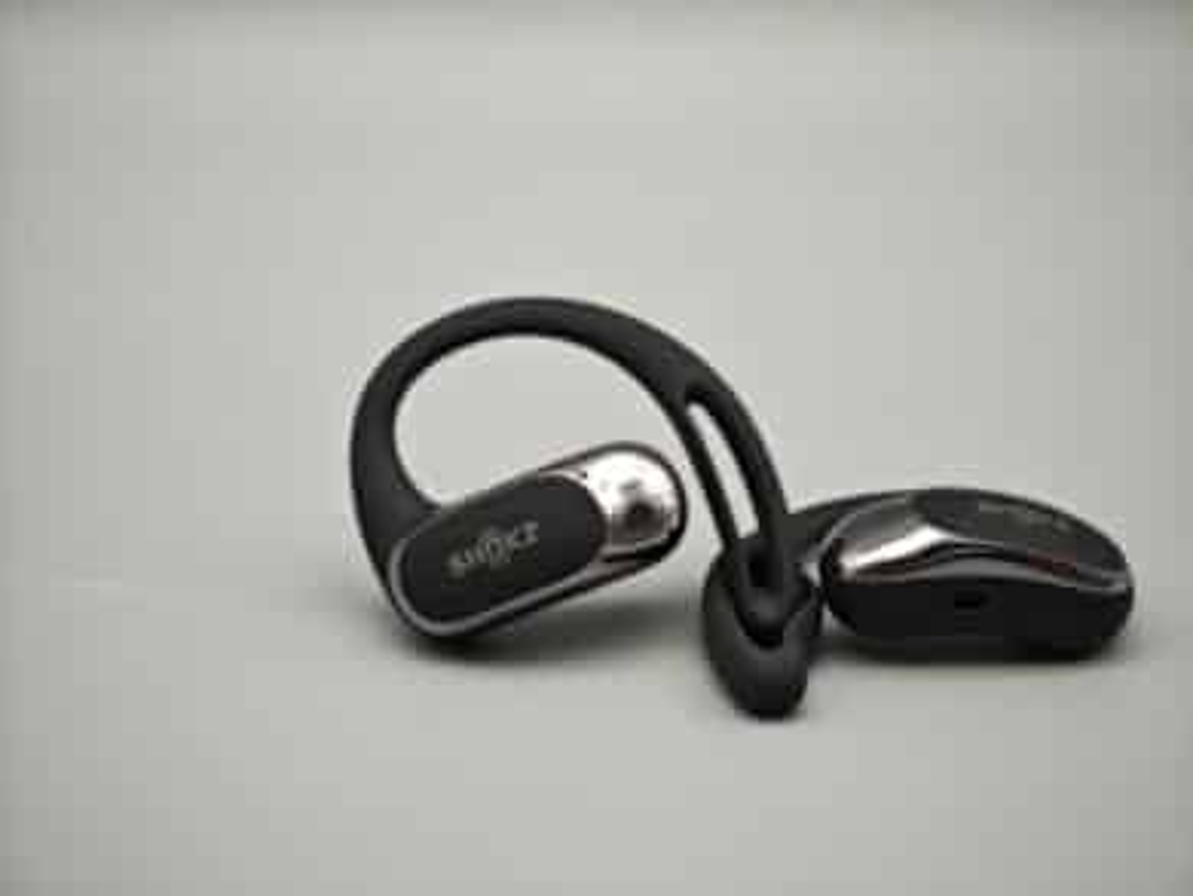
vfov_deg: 19.7
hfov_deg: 26.0
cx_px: 596
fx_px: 2586
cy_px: 448
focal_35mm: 75
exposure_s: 1/128
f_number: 1.8
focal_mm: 12.28
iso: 50
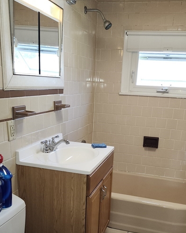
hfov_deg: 42.0
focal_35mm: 35
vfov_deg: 50.2
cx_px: 112
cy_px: 163
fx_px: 241
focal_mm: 5.54
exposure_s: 1/60
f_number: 1.8
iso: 125
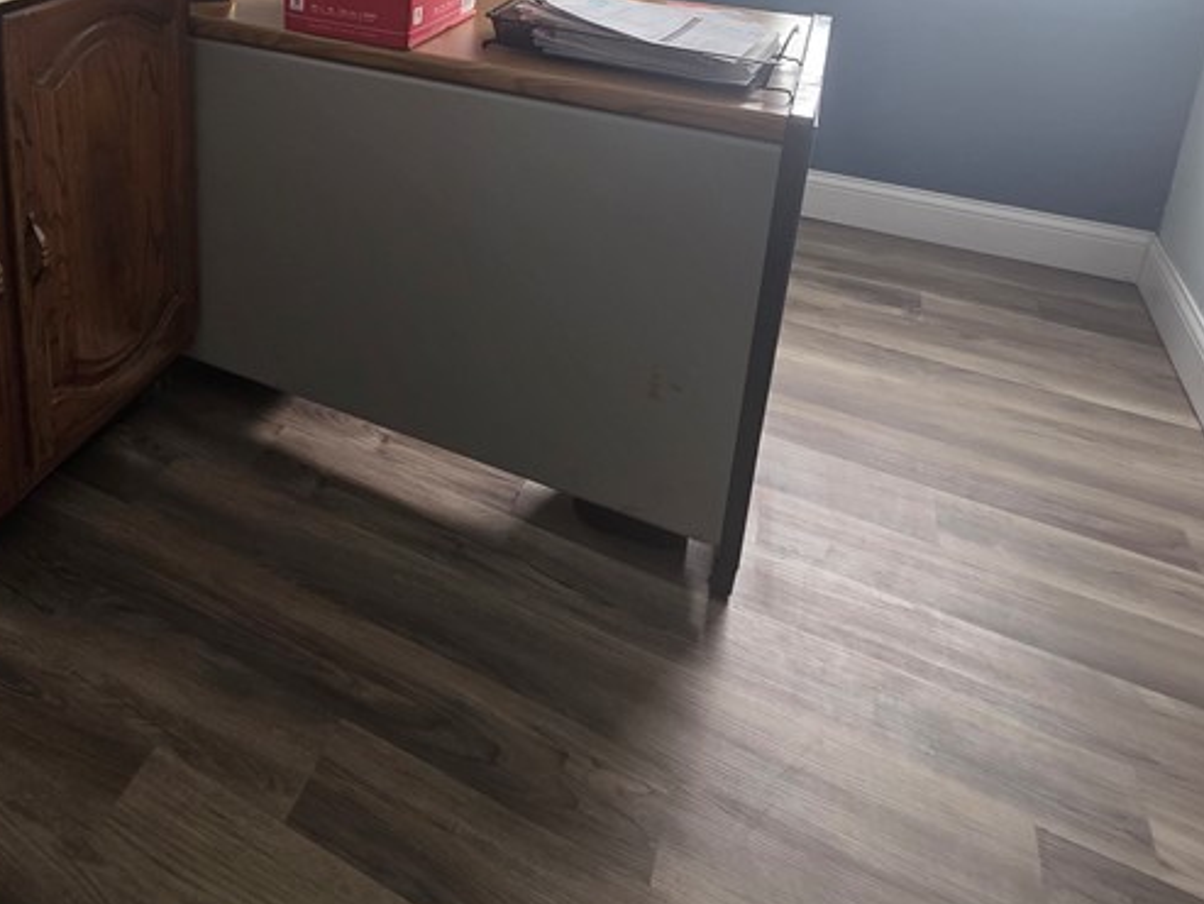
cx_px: 276
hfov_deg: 61.0
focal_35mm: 27
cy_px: 32
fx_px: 939
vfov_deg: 44.8
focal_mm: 2.2
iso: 160
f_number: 1.9
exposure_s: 1/60
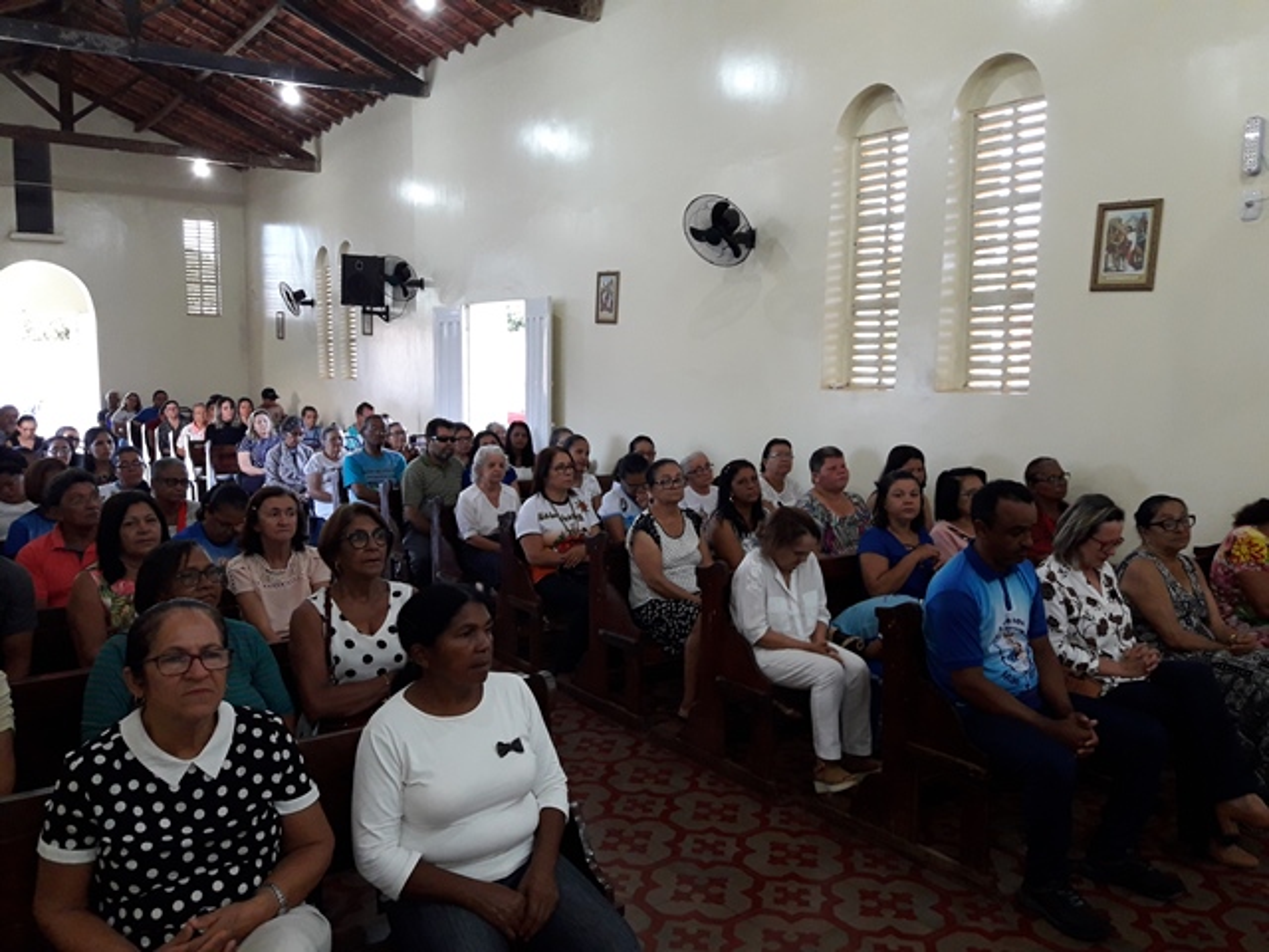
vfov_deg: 49.7
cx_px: 634
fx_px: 1026
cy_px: 476
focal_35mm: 28
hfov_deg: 63.4
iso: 160
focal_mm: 3.7
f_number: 1.9
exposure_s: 1/30
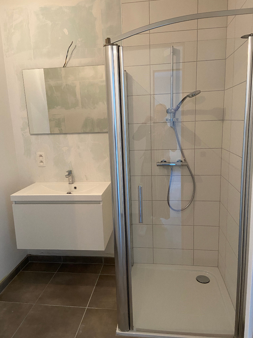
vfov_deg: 67.3
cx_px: 126
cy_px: 169
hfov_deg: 53.1
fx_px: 253
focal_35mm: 26
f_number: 1.8
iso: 200
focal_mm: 4.25
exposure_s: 1/50
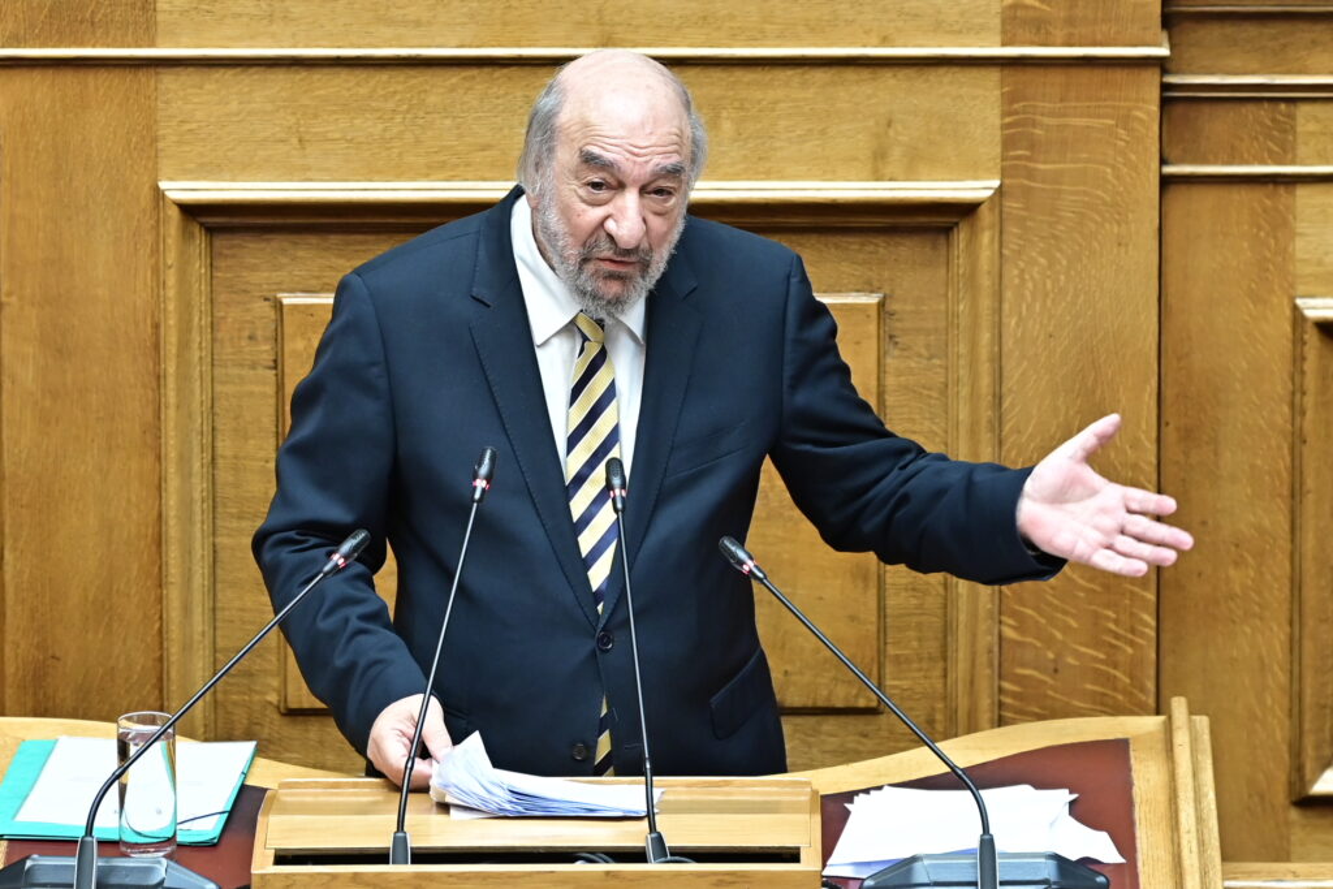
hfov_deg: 6.9
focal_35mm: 300
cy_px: 444
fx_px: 11109
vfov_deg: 4.6
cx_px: 666
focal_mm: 200
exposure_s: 1/250
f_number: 3.5
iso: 1000
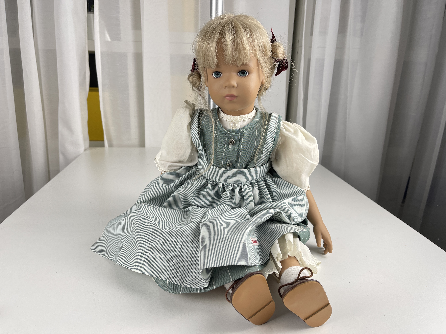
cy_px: 167
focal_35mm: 25
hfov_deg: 69.4
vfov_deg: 54.9
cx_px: 223
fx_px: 322
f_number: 1.6
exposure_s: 1/117
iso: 32
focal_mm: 5.1
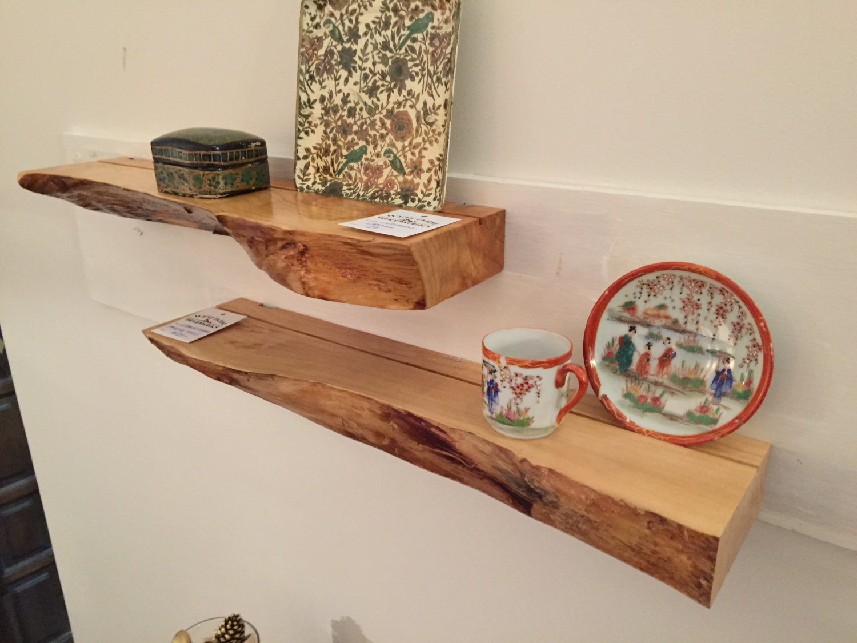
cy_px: 322
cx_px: 428
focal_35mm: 29
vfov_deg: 48.2
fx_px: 718
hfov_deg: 61.7
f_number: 2.2
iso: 500
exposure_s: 1/15
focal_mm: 4.15
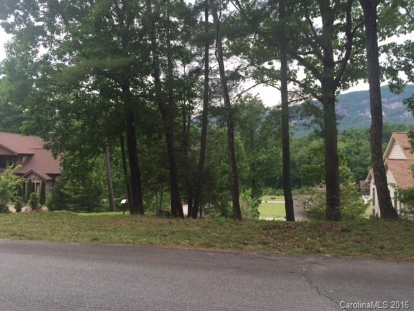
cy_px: 156
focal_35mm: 29
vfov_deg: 48.2
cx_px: 207
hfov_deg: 61.7
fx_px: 347
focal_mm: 4.15
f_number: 2.2
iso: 32
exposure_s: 1/507
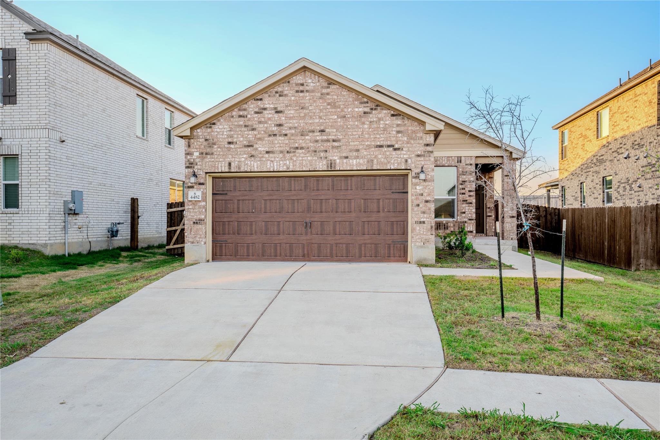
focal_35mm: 28
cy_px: 220
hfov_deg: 65.5
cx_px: 330
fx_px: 513
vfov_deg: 46.4
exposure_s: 1/125
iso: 100
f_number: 5.6
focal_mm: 28
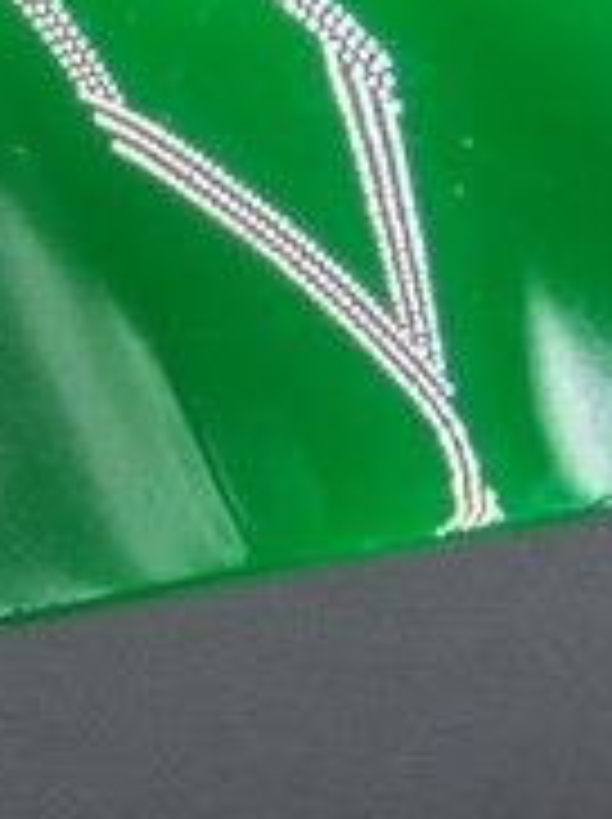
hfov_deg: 7.0
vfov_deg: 9.1
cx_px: 191
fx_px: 5033
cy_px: 1224
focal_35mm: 213
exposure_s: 1/30
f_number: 4.5
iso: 320
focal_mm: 7.8
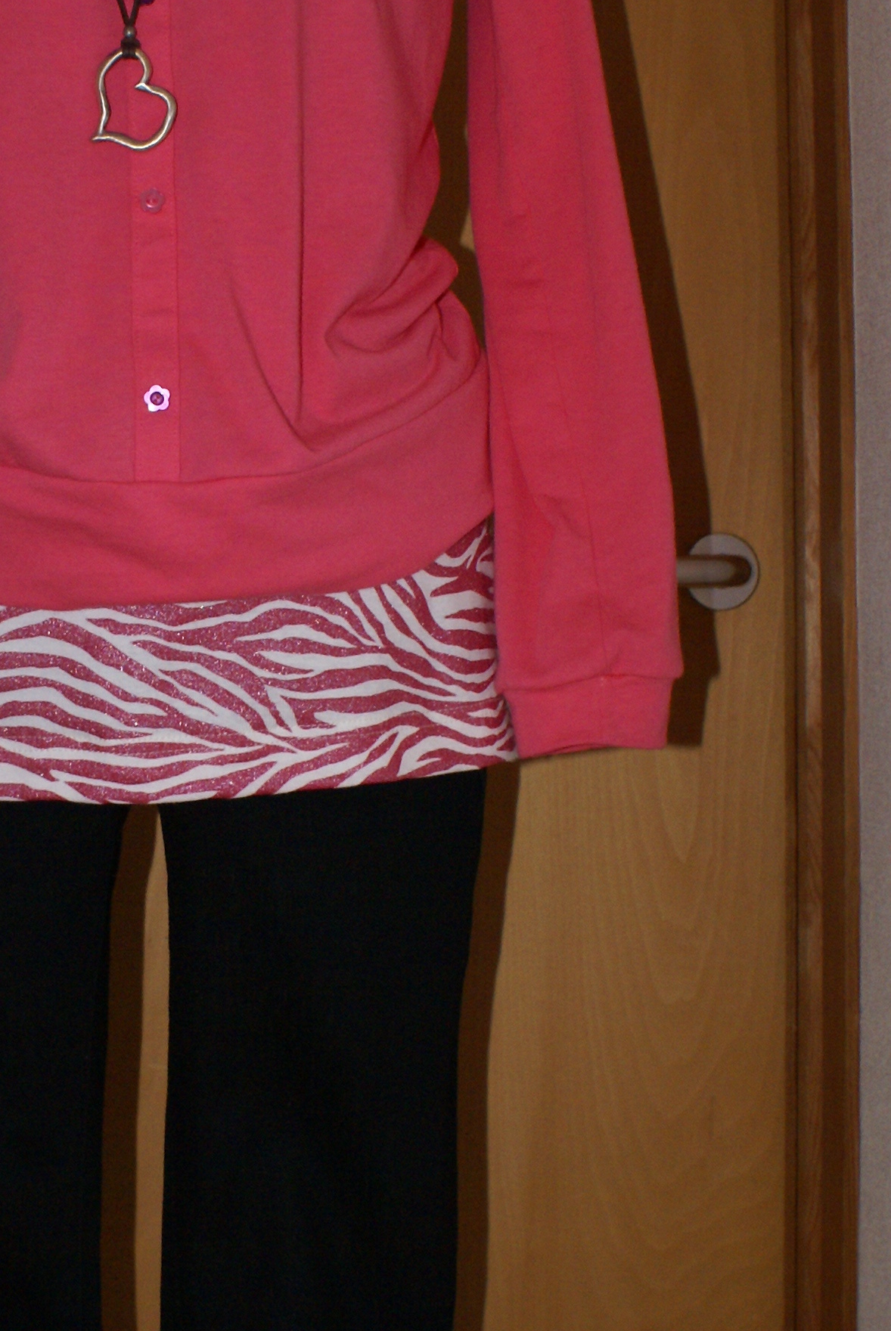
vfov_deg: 30.5
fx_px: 2443
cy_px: 619
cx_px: 157
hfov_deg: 20.4
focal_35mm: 66
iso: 400
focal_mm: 20
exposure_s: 1/60
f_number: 5.6
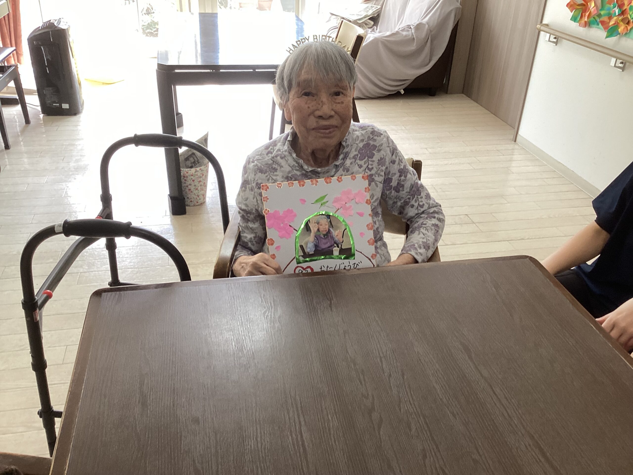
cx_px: 316
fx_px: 567
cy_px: 238
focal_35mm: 31
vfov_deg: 45.4
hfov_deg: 58.4
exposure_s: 1/60
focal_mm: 3.3
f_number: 2.4
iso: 64
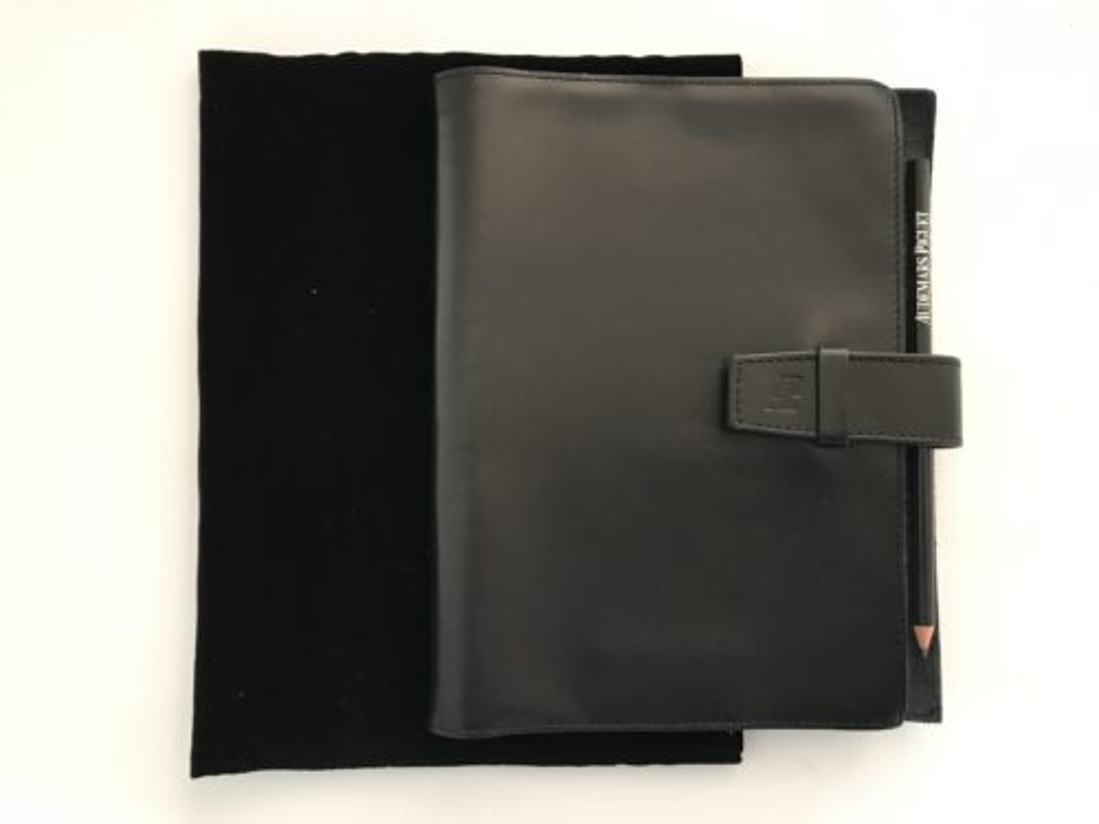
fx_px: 889
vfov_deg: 49.7
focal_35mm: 28
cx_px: 550
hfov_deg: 63.4
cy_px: 412
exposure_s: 1/17
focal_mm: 3.99
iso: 64
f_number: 1.8
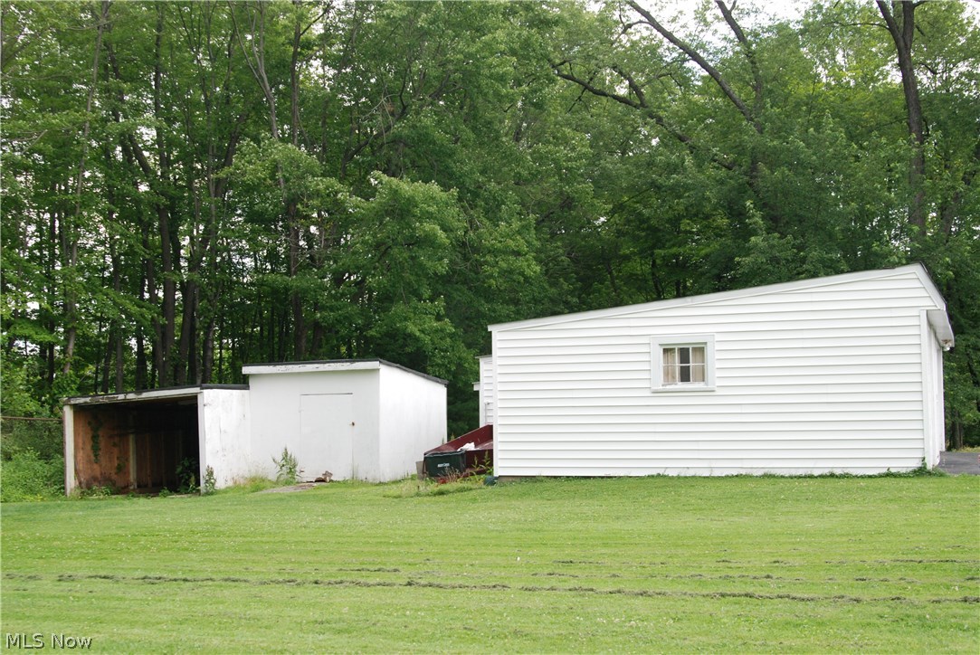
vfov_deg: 29.0
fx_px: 1267
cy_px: 328
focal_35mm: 46
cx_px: 490
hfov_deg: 42.3
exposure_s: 1/100
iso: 400
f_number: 5
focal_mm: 31
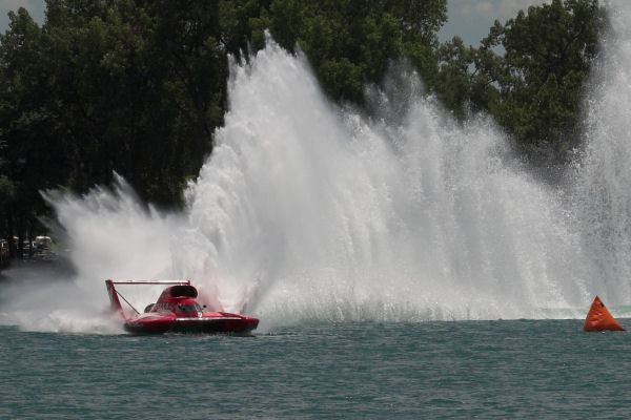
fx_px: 2760
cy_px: 210
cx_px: 316
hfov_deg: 13.0
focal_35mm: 158
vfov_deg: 8.7
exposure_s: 1/640
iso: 200
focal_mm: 105
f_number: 11
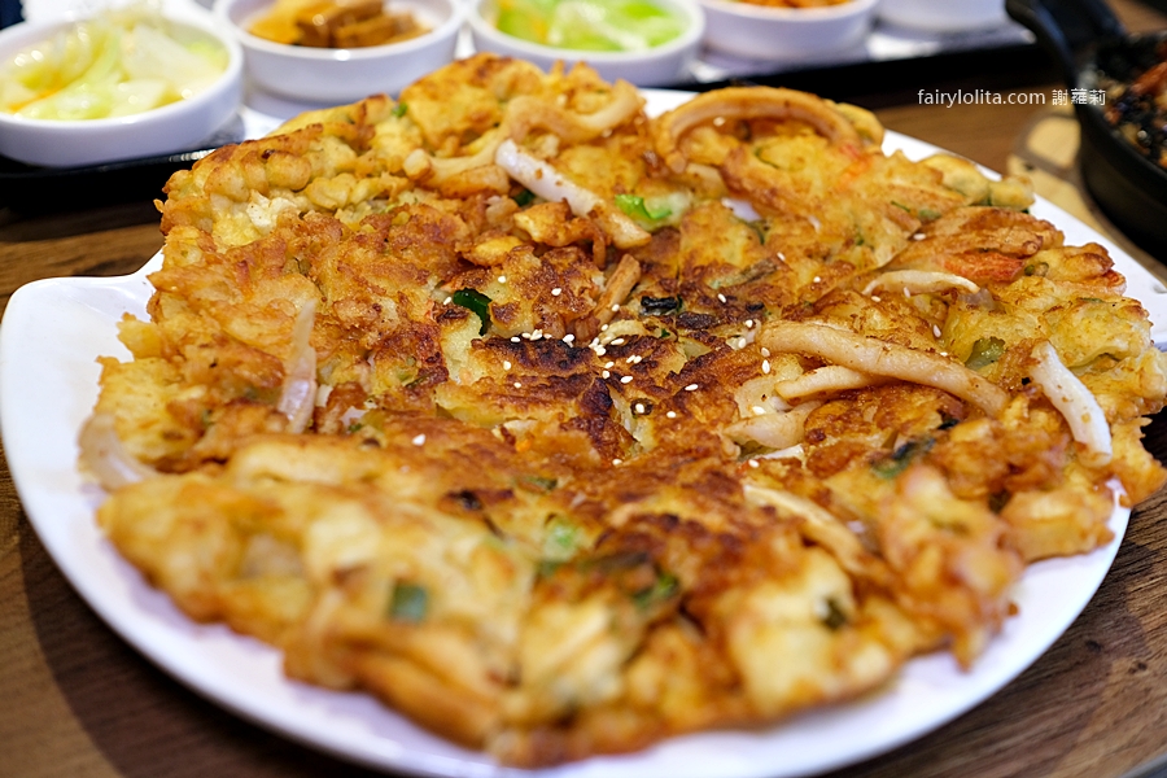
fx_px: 1134
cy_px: 389
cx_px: 584
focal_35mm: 35
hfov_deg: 54.4
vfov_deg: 37.9
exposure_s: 1/105
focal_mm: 23
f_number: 2.8
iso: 500
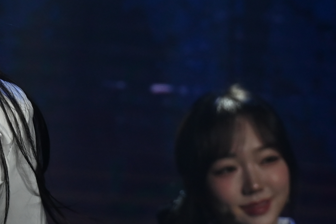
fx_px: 4575
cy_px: 77
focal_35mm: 490
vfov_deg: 2.8
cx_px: 25
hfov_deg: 4.2
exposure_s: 1/320
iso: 1250
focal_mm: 115
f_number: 6.7
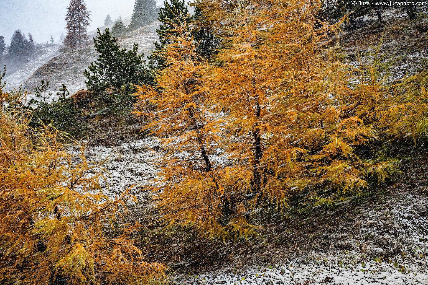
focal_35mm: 56
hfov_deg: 35.6
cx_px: 214
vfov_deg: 24.2
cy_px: 142
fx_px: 666
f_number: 16
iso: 3200
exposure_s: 1/100
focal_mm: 56
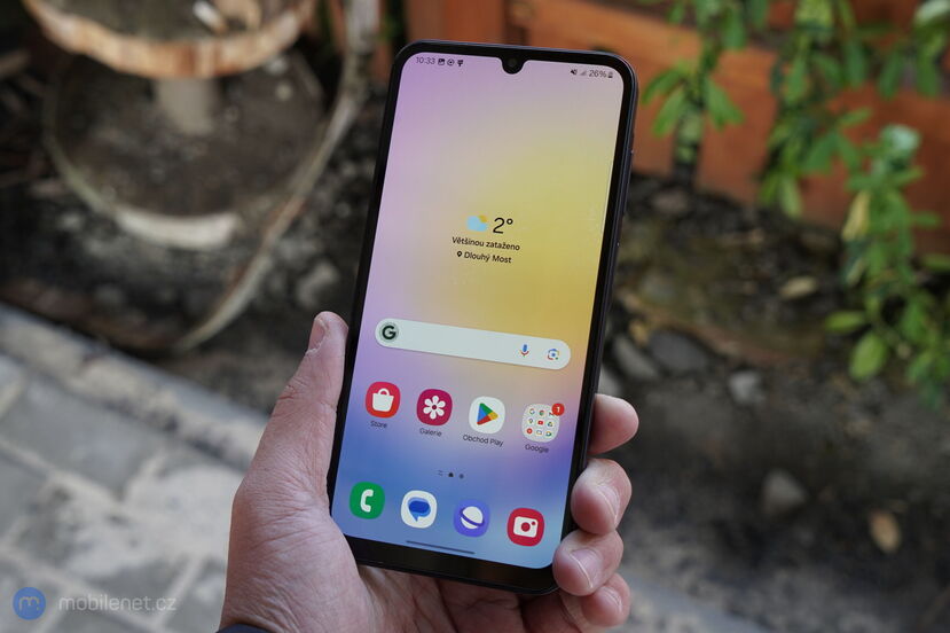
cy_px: 316
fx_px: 1161
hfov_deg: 44.5
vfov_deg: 30.5
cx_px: 475
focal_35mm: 44
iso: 640
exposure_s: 1/200
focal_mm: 44
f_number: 7.1
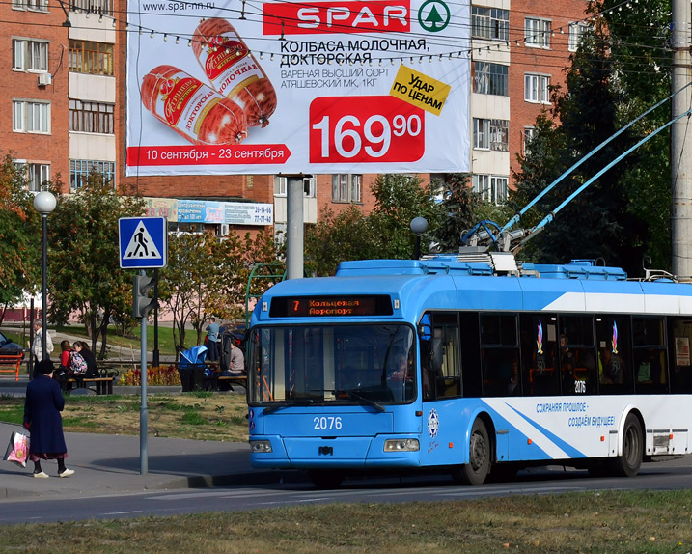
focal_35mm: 212
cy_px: 235
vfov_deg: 7.3
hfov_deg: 9.1
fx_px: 4343
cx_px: 428
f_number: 8
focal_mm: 90
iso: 200
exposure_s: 1/500
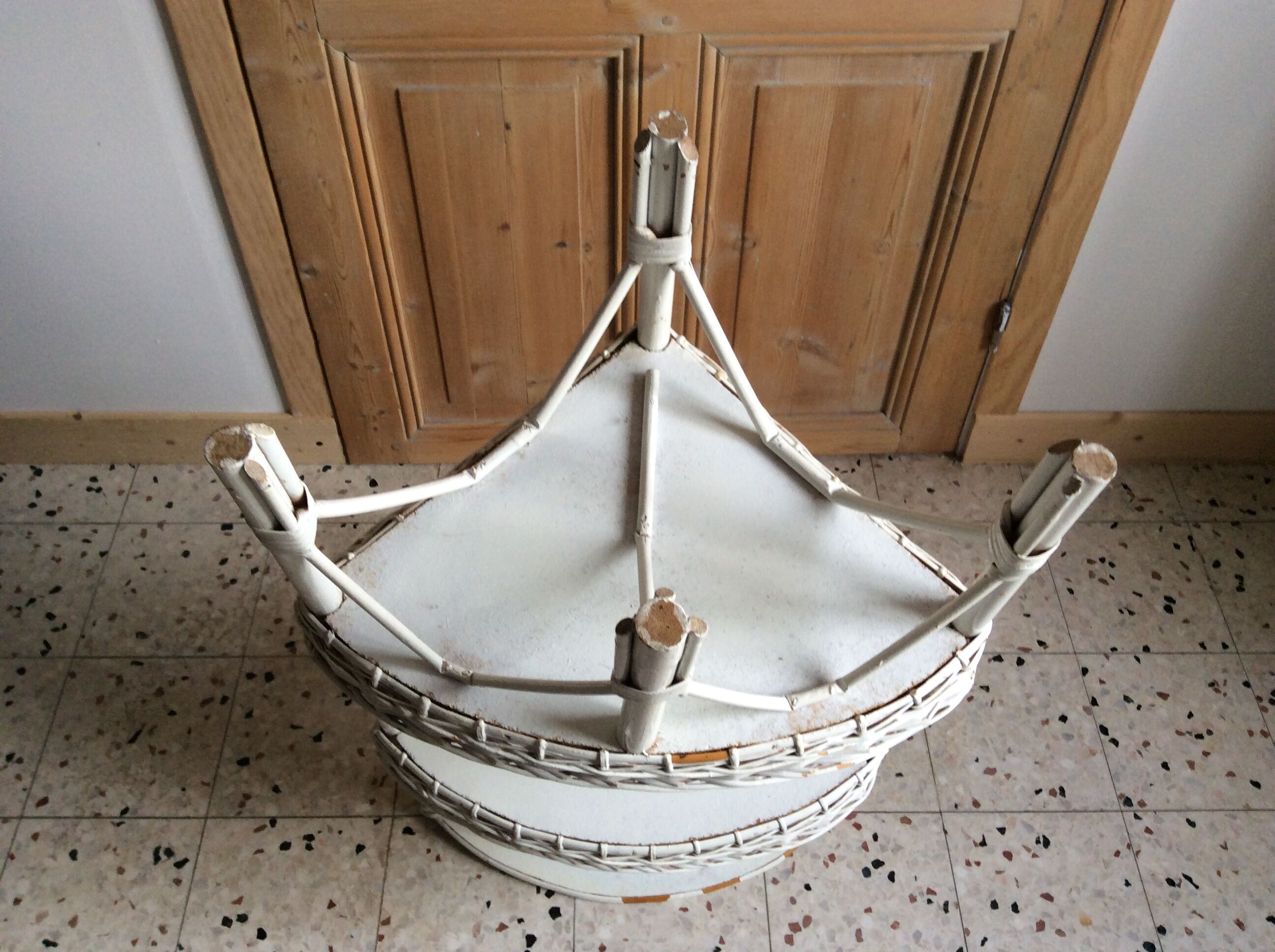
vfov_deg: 44.1
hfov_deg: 56.9
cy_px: 476
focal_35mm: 32
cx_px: 638
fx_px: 1177
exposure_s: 1/25
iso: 64
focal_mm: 3.3
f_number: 2.4
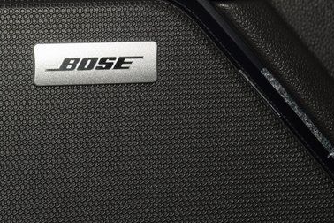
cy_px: 62
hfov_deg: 11.5
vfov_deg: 7.7
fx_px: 1651
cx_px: 88
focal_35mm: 178
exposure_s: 1/125
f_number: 8
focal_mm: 70
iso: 100
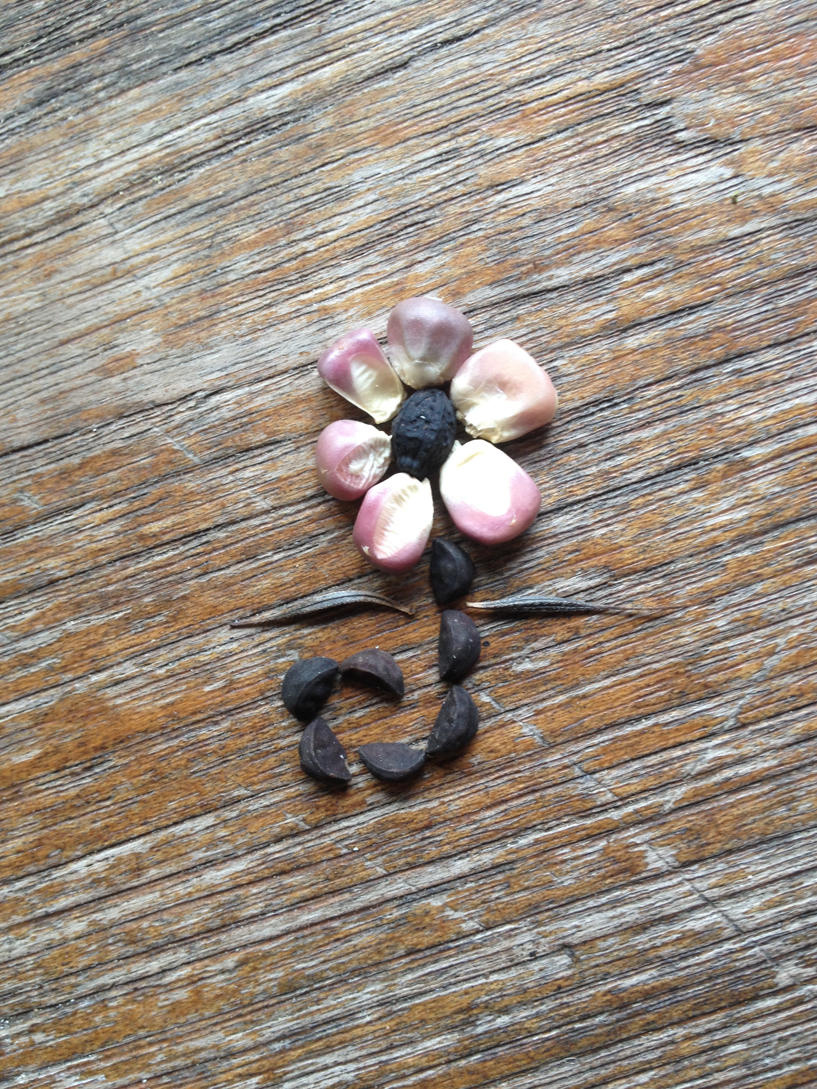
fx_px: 1101
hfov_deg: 40.7
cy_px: 544
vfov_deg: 52.6
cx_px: 408
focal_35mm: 35
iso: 50
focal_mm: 4.28
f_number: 2.4
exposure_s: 1/20
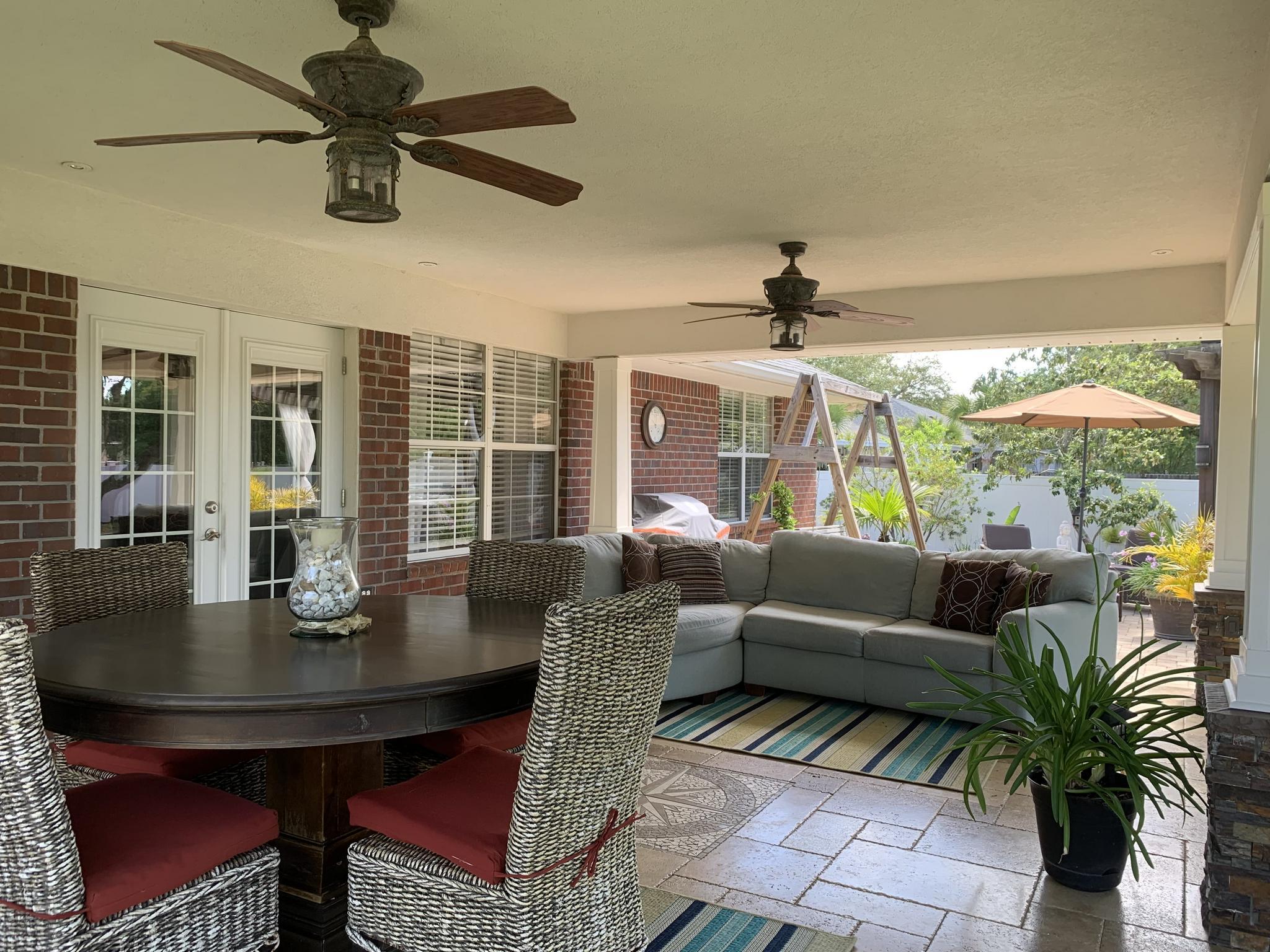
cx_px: 635
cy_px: 476
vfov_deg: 53.1
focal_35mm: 26
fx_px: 954
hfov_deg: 67.3
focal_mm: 4.25
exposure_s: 1/122
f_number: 1.8
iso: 25
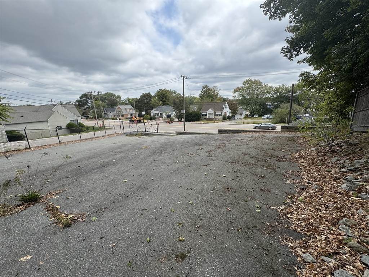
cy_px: 138
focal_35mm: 14
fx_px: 149
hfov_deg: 102.1
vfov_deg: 85.7
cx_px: 184
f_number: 2.2
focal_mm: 2.22
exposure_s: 1/646
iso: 40
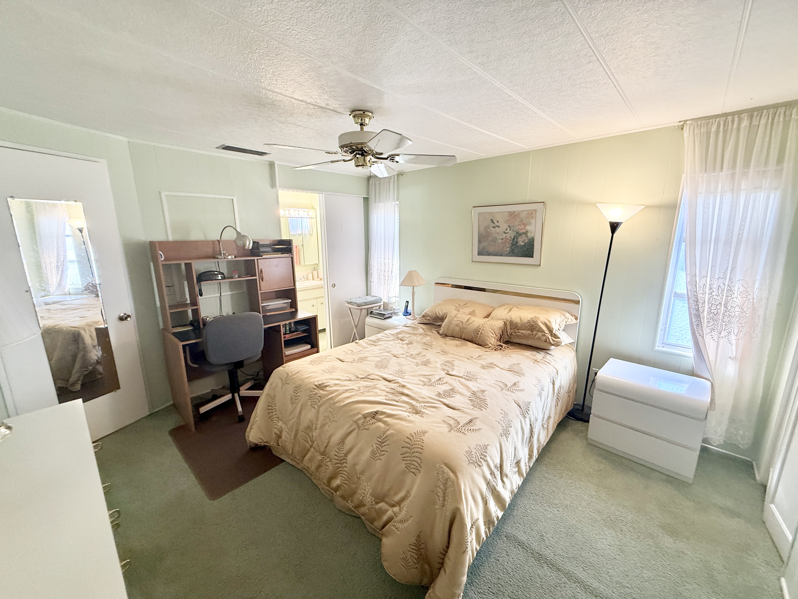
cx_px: 399
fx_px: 323
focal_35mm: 14
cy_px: 300
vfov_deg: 85.7
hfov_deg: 102.1
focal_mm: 2.22
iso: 200
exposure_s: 1/60
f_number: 2.2
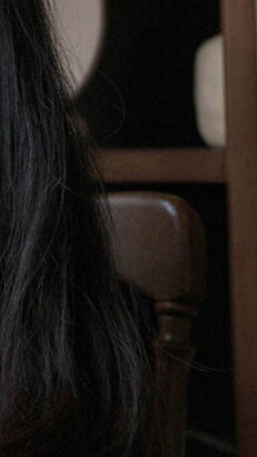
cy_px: -116
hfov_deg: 7.0
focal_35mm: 168
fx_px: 2036
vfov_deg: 12.5
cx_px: -247
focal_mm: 24
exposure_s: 1/160
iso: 1250
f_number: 2.8
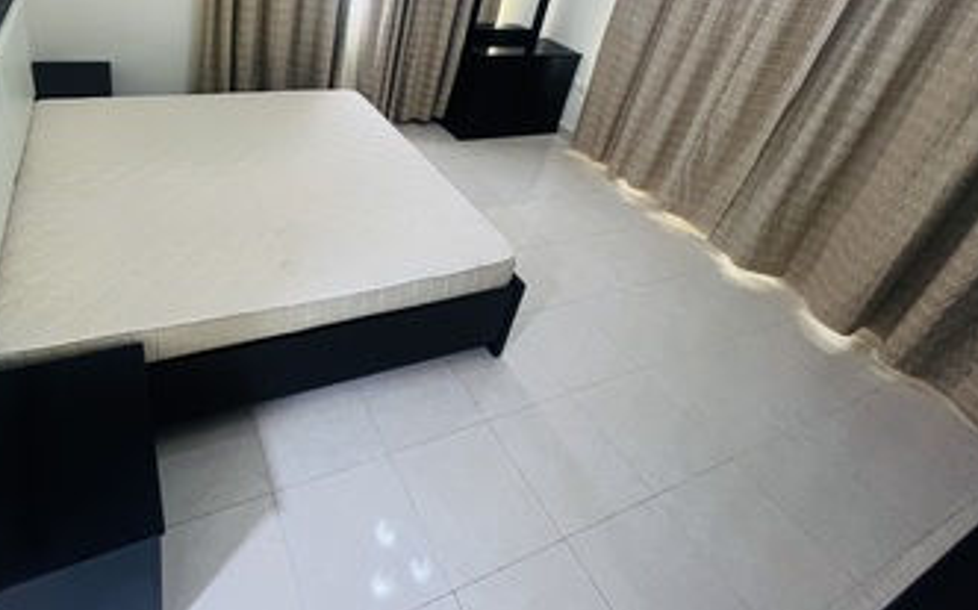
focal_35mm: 19
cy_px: 125
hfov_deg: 85.7
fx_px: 506
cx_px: 346
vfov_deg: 57.7
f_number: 1.8
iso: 320
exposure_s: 1/50
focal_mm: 1.57
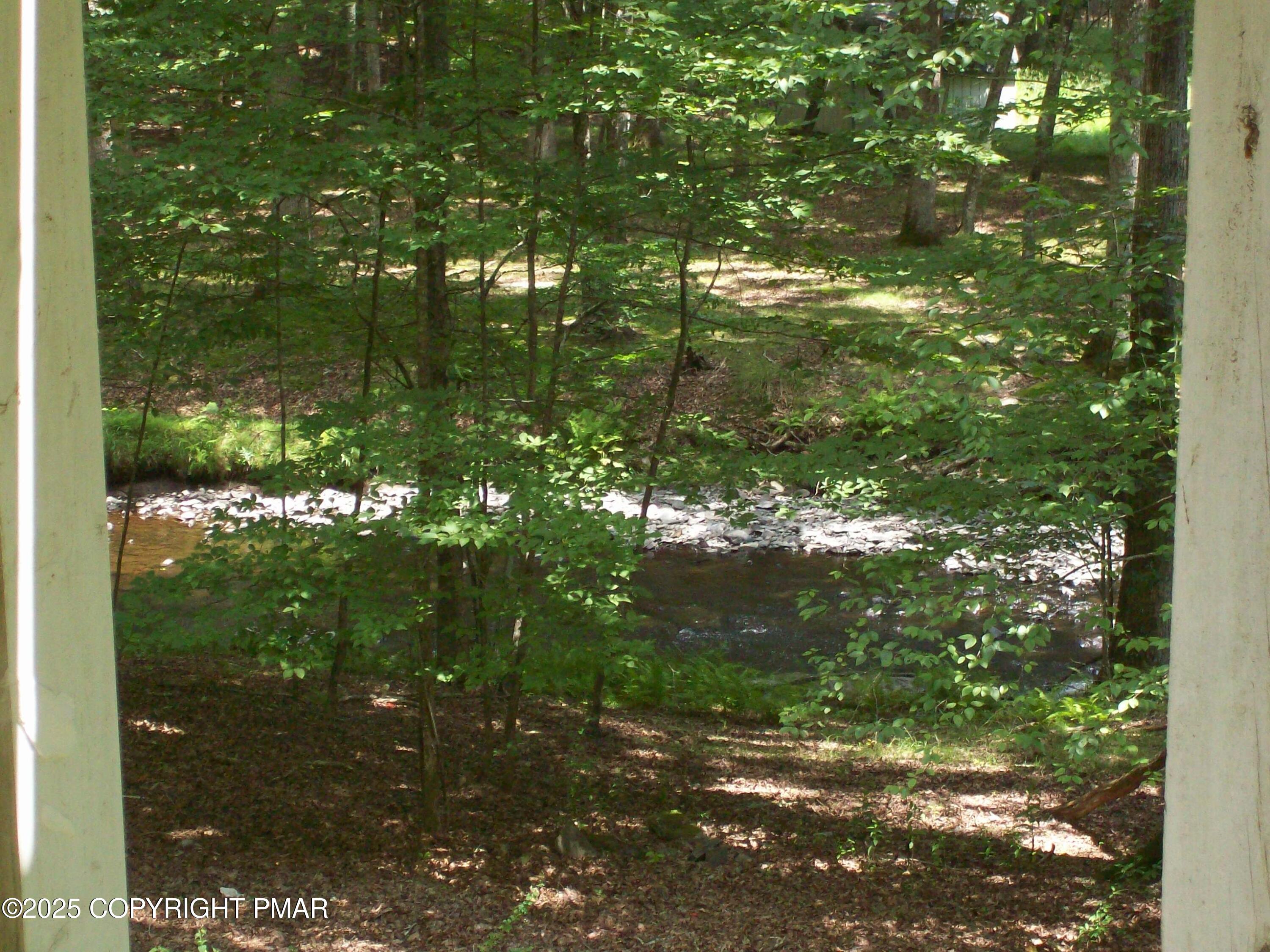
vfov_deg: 13.7
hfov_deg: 18.2
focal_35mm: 108
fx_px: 3962
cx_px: 635
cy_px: 476
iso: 200
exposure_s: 1/128
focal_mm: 18
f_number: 4.8
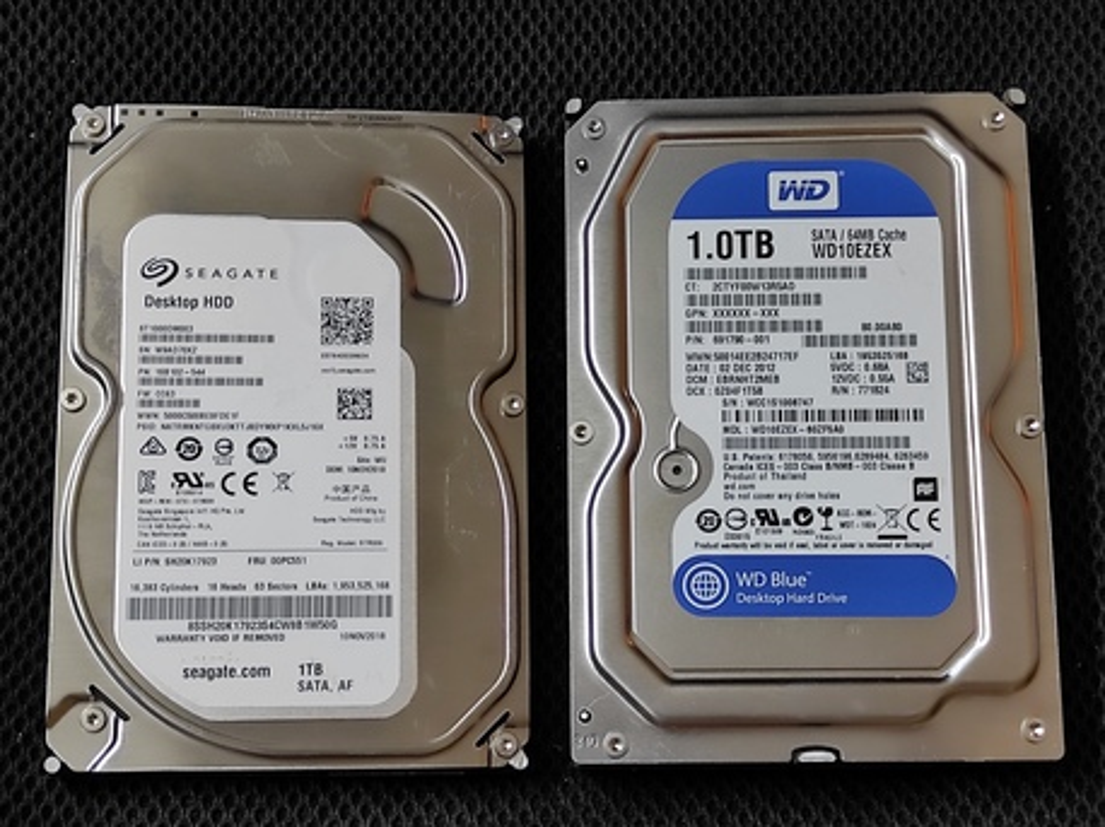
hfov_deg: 69.4
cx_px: 552
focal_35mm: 25
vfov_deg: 54.8
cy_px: 414
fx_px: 798
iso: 430
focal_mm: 5.43
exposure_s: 1/30
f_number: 1.89
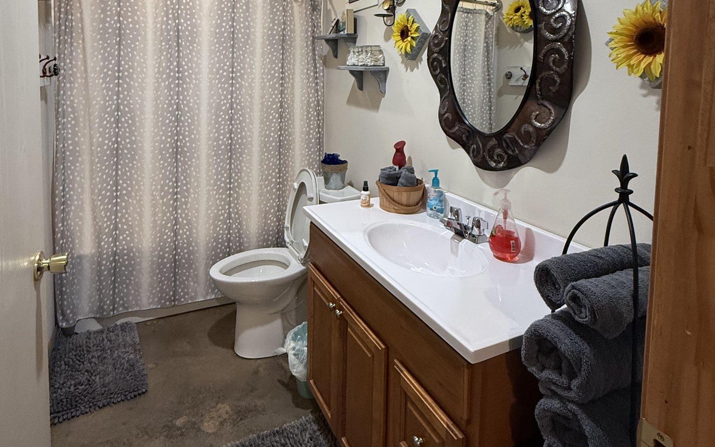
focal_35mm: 22
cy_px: 104
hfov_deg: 79.4
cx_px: 322
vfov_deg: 52.3
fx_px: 429
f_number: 2.2
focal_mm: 2.22
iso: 320
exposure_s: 1/120
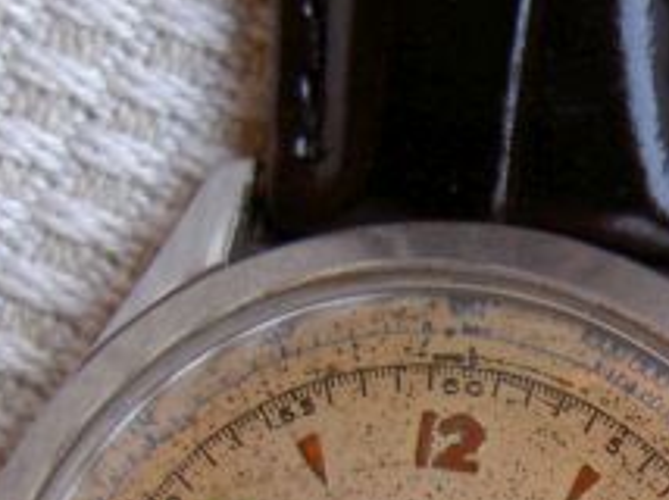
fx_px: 2818
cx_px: 757
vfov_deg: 9.9
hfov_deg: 13.2
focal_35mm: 146
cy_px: 684
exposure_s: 1/60
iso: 100
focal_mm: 8
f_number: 2.8
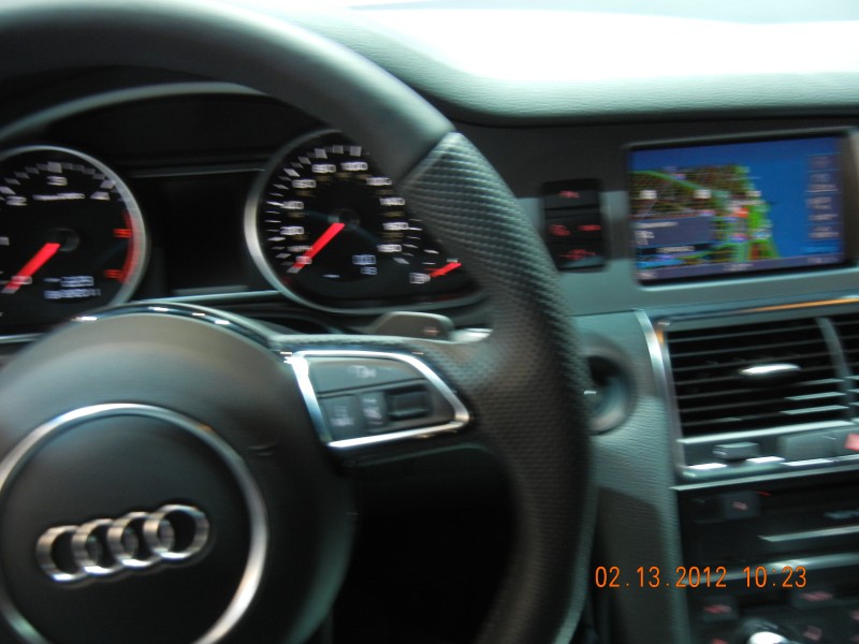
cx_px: 430
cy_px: 322
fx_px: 844
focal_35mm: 34
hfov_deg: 54.0
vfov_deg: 41.8
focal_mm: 6.2
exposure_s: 1/8.9
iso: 400
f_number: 3.6
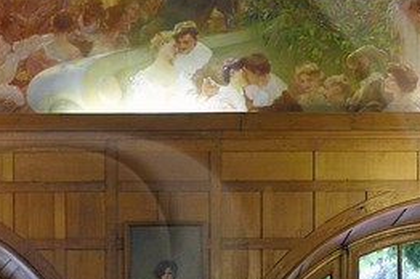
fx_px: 1282
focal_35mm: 110
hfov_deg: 17.4
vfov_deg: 11.9
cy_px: 399
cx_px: -136
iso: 400
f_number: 9
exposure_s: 1/4
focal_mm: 18
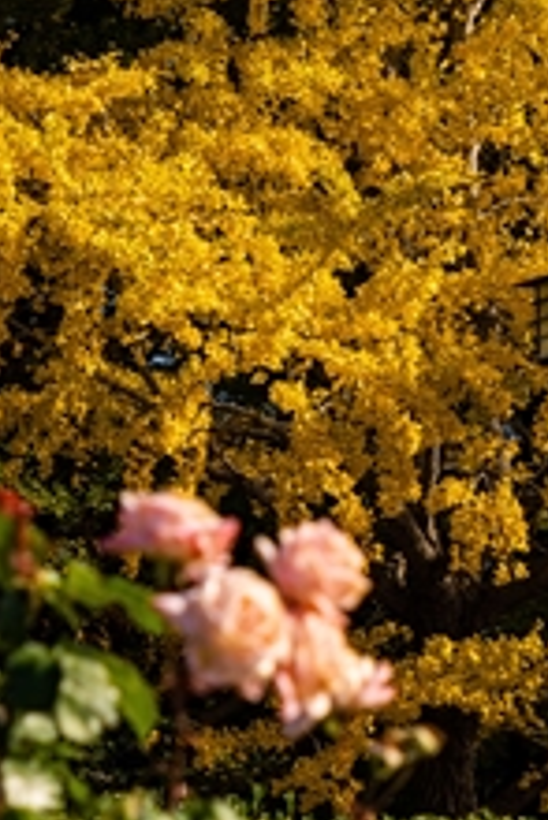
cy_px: 298
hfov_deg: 7.3
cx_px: 397
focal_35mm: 188
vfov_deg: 10.9
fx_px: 4283
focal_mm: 69
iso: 200
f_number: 6.3
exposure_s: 1/500
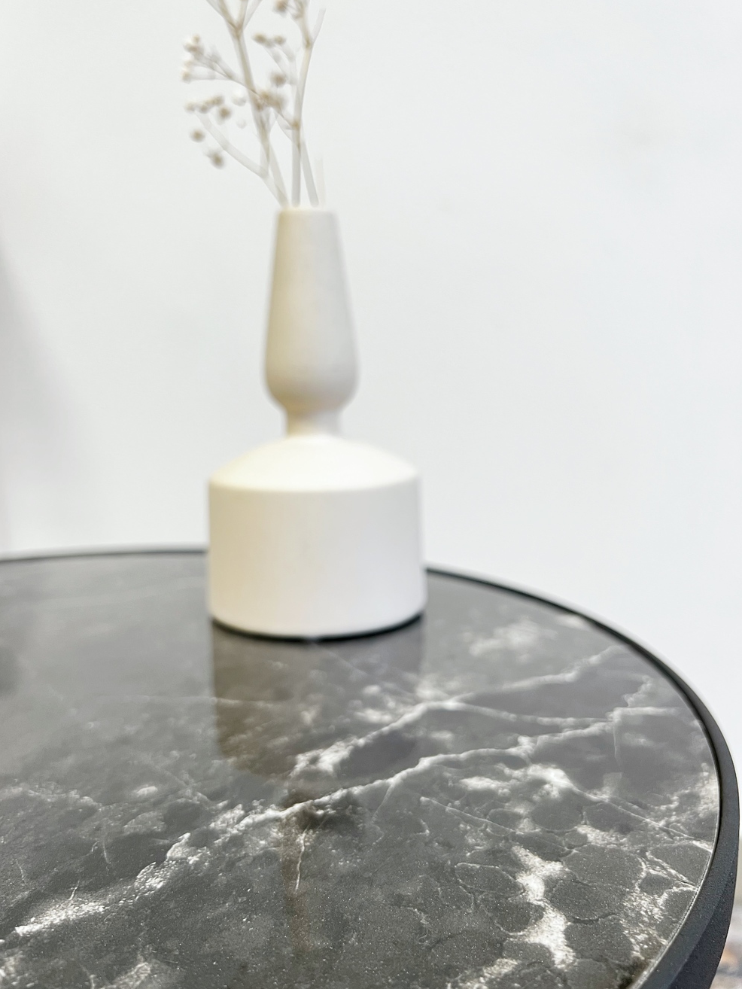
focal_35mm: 27
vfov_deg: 65.3
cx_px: 358
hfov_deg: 51.4
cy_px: 496
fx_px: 771
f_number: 1.5
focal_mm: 5.7
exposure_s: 1/50
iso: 160
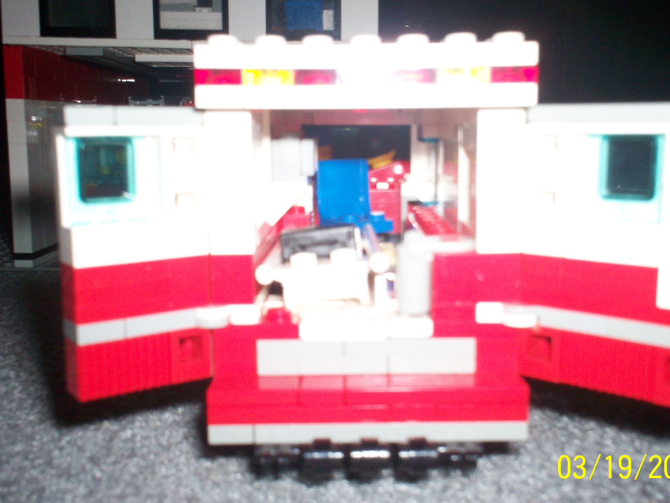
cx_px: 357
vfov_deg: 34.3
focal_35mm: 42
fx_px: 813
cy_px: 251
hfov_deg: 44.8
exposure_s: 1/60
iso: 140
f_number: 4.5
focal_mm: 6
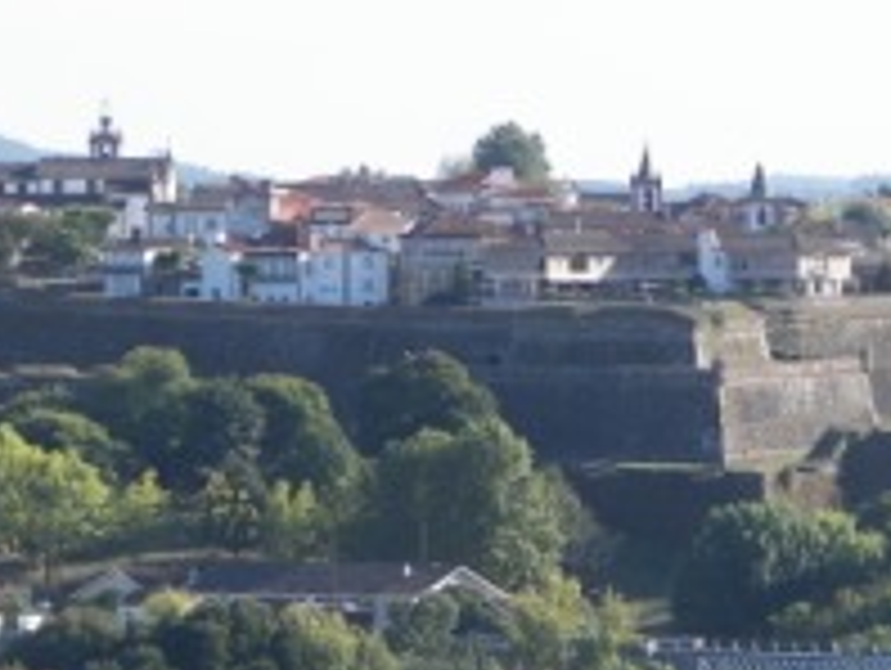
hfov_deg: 4.9
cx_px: 832
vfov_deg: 3.7
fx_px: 10437
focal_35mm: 405
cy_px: 342
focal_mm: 29.8
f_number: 3.6
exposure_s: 1/320
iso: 50
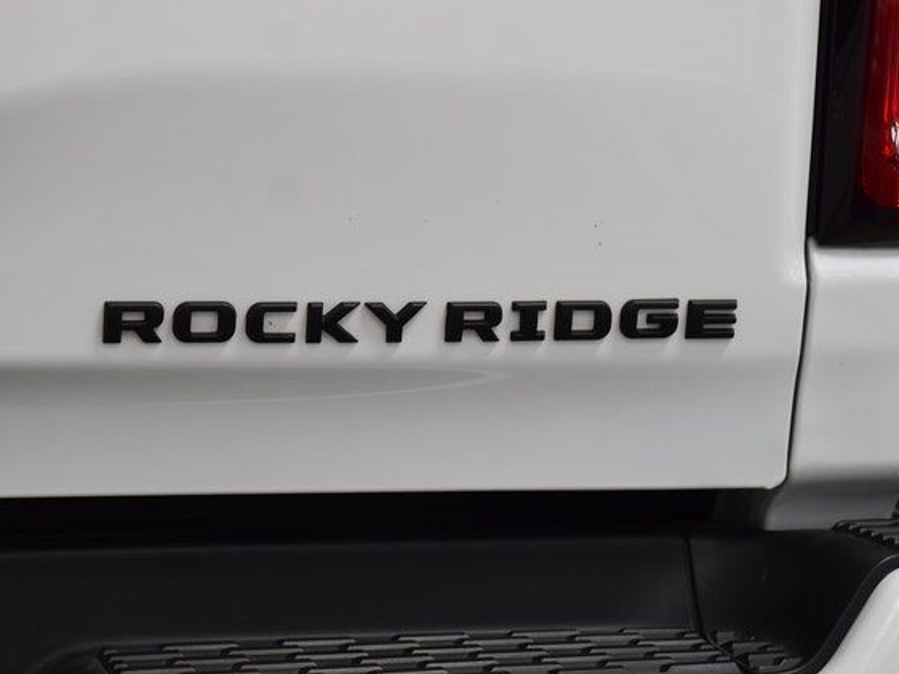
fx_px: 2985
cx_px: 398
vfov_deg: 12.9
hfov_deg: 17.1
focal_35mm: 115
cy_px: 340
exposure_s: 1/125
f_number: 4
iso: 1600
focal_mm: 70
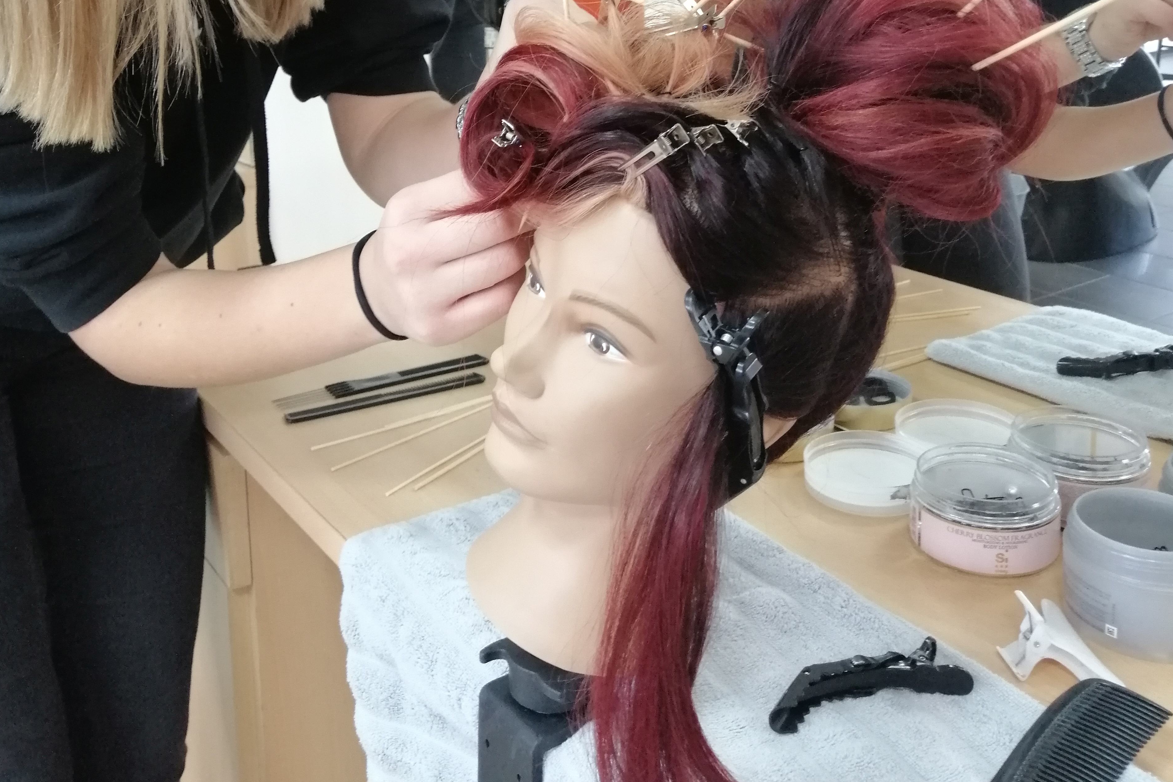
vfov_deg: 33.3
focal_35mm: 38
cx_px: 583
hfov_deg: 50.7
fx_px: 1238
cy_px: 84
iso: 320
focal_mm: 3.95
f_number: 1.8
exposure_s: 1/33.3
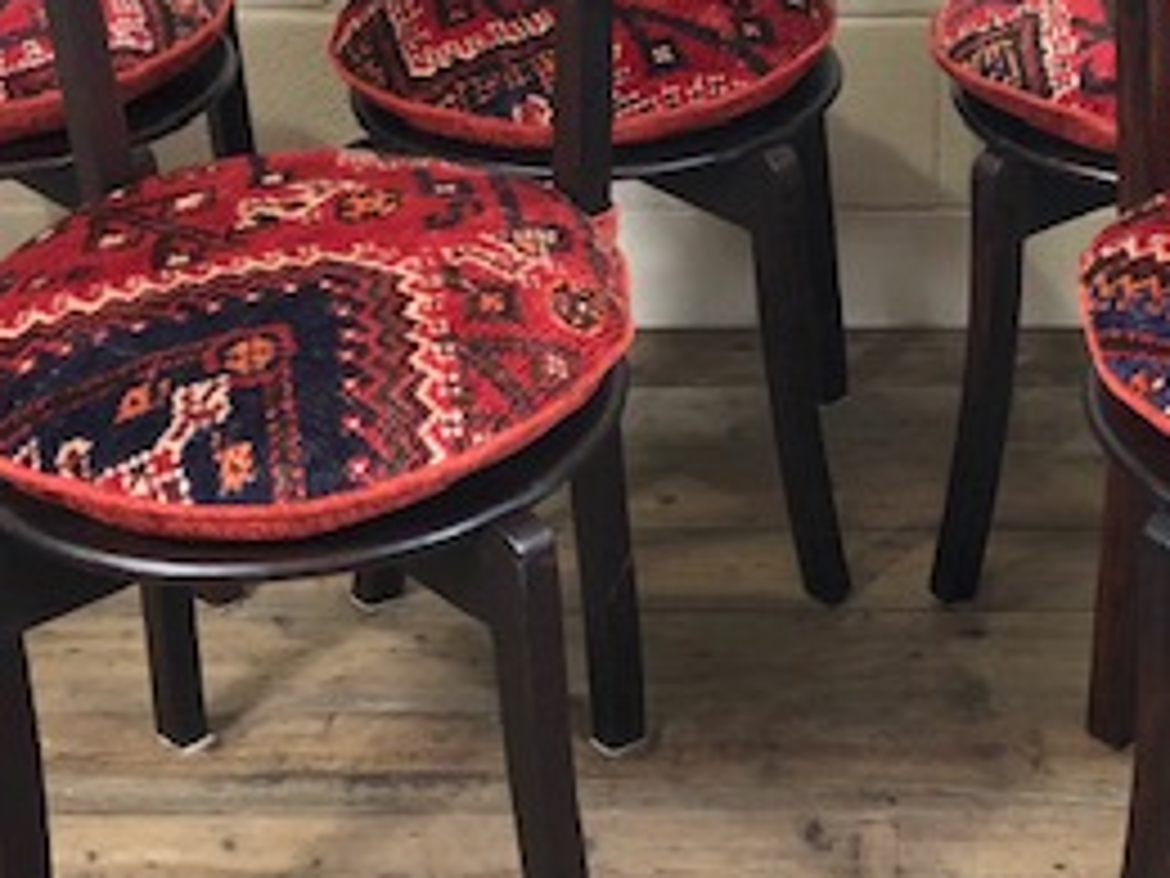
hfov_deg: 27.6
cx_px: 936
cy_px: 297
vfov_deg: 21.2
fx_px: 2332
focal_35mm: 69
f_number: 1.8
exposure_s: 1/17
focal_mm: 4
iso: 40
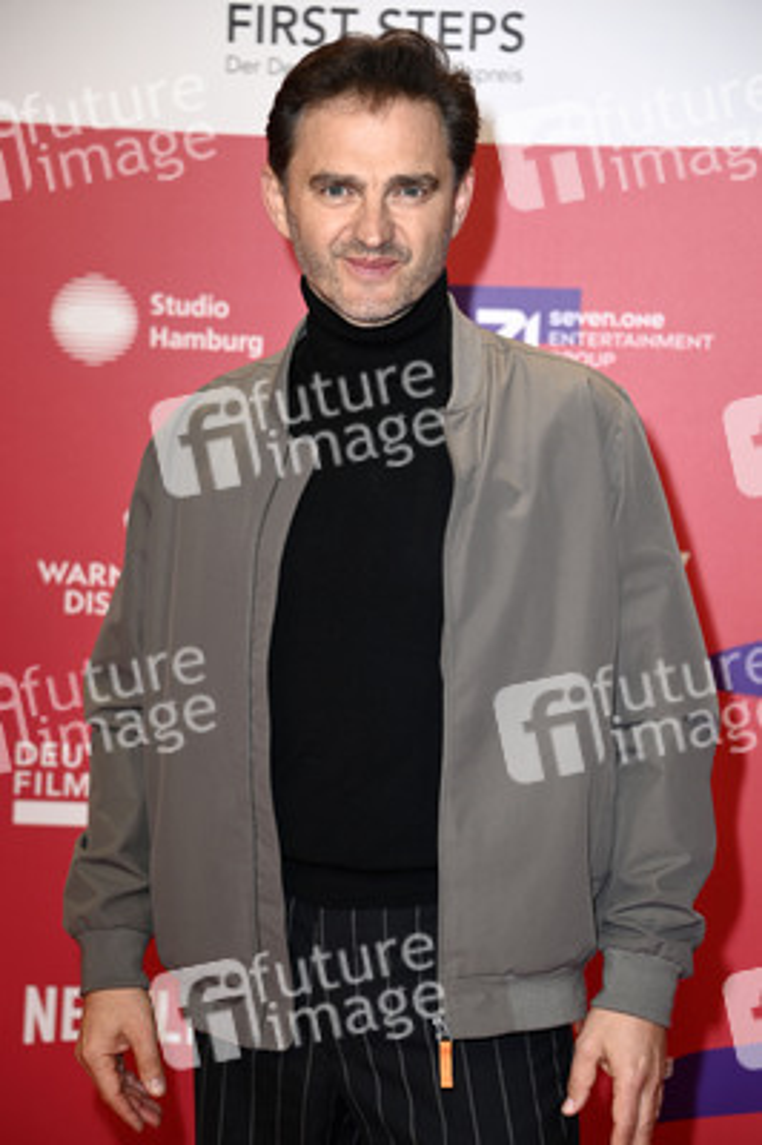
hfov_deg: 13.0
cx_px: 381
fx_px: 3339
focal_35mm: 105
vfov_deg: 19.5
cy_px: 572
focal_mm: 105
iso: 640
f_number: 5.6
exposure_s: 1/250
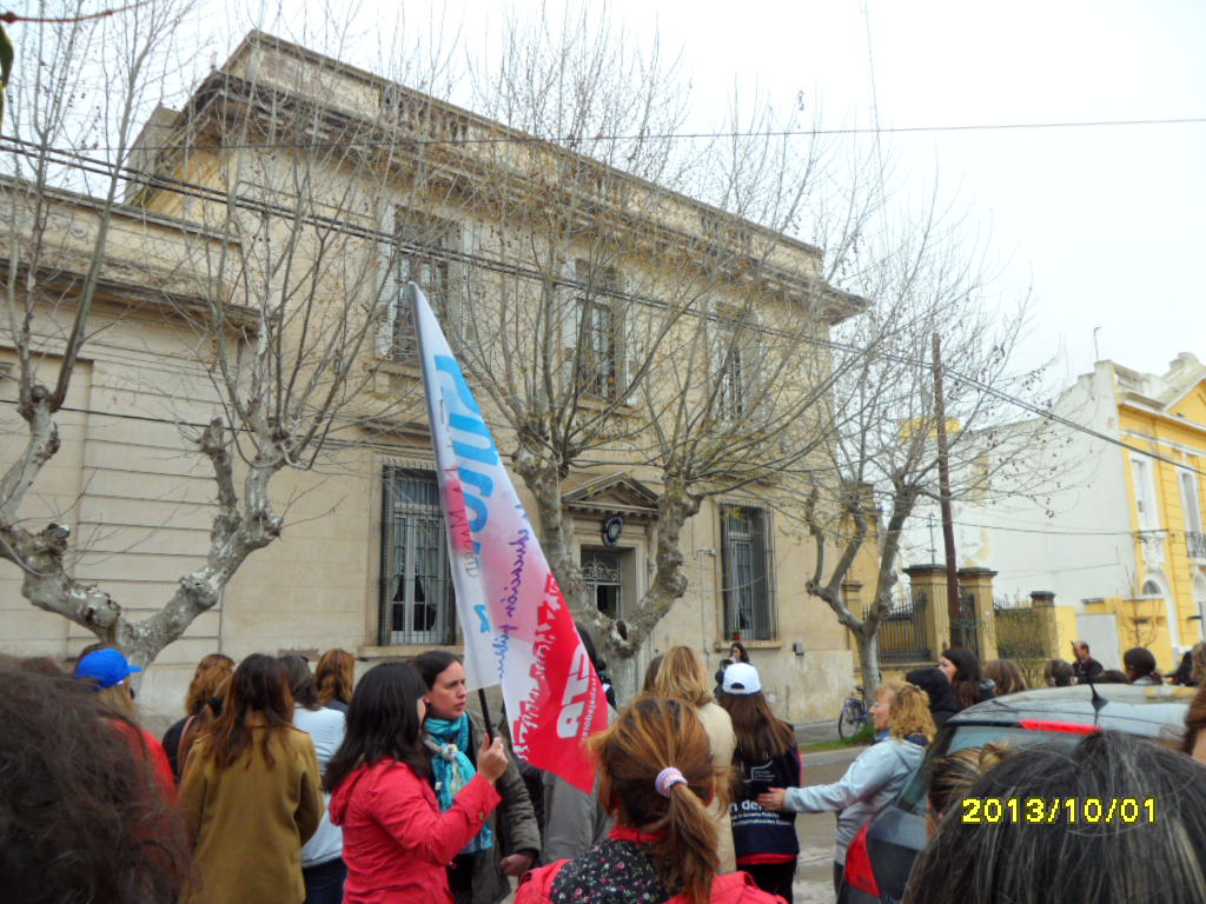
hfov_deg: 65.3
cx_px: 603
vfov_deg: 51.4
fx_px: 941
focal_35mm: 27
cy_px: 452
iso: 80
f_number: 3.5
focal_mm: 4.9
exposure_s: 1/500
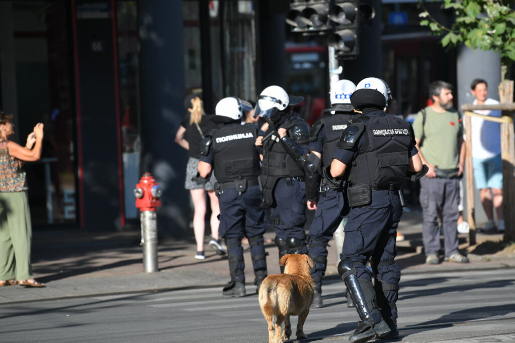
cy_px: 172
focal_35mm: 200
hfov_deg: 10.3
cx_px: 258
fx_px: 2861
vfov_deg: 6.9
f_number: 4
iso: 500
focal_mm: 200
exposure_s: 1/3200
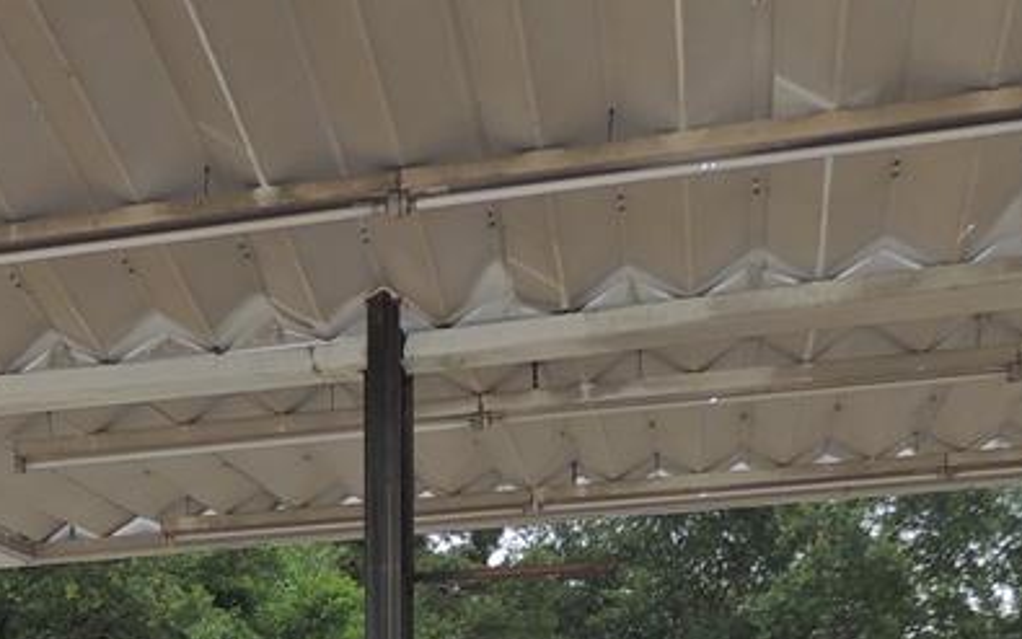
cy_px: 970
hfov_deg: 30.0
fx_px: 1839
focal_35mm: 66
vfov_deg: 17.6
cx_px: 150
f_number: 3
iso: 100
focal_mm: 4.3
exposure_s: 1/100
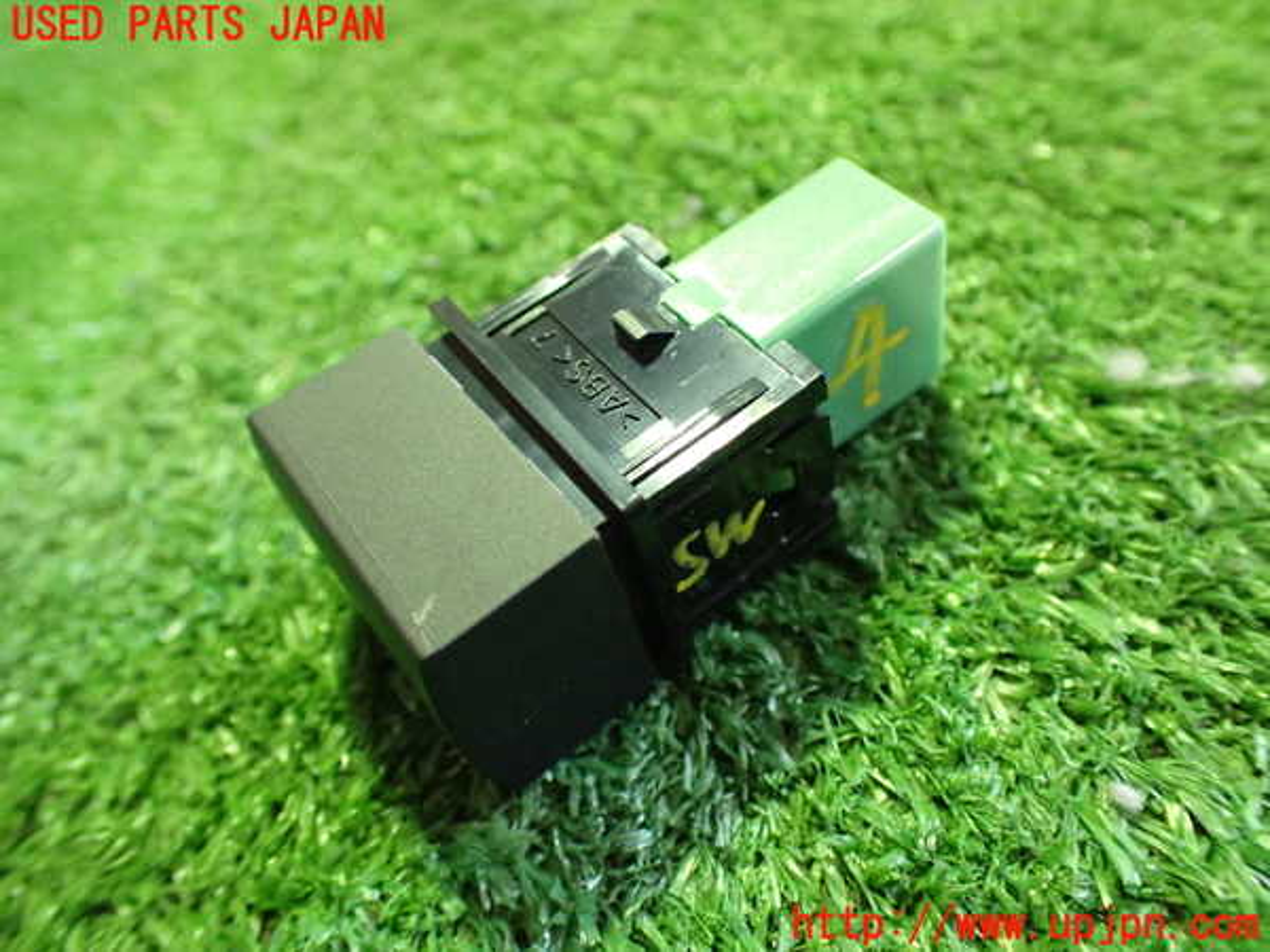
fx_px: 1101
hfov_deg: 60.0
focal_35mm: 30
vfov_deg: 46.8
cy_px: 476
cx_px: 635
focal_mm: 5.4
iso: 1000
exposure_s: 1/30
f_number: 2.3
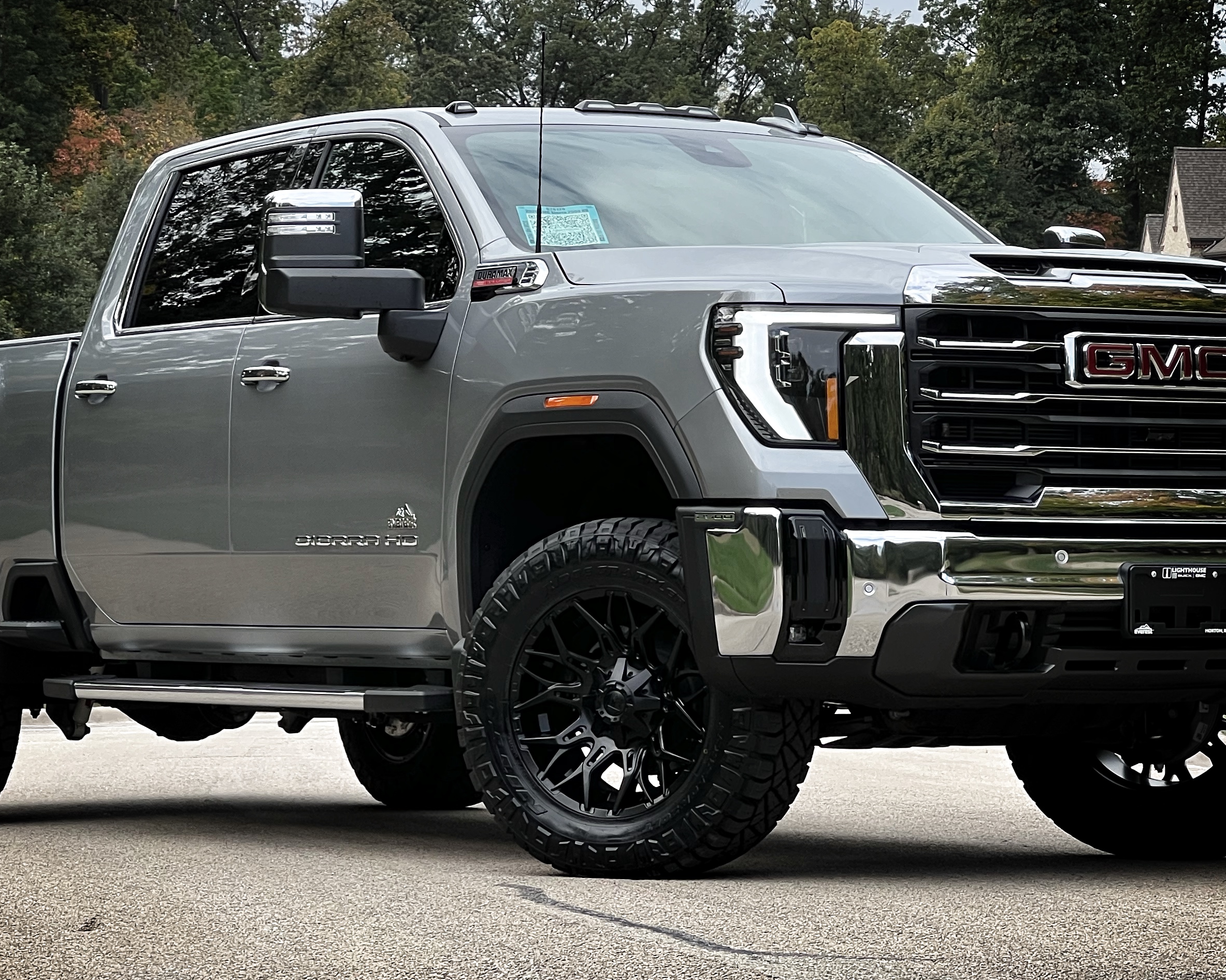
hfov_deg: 15.0
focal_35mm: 128
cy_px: 504
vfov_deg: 12.1
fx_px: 4645
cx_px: 597
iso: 32
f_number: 2.8
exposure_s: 1/328
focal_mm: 9
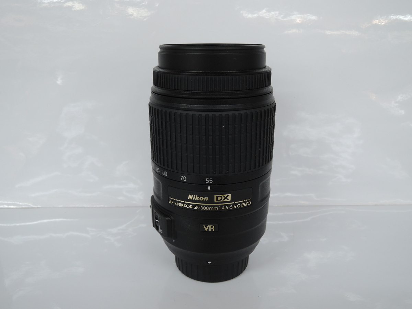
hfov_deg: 58.4
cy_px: 154
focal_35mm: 31
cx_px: 206
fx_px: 369
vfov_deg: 45.4
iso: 160
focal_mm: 6.6
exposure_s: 1/30
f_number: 3.2
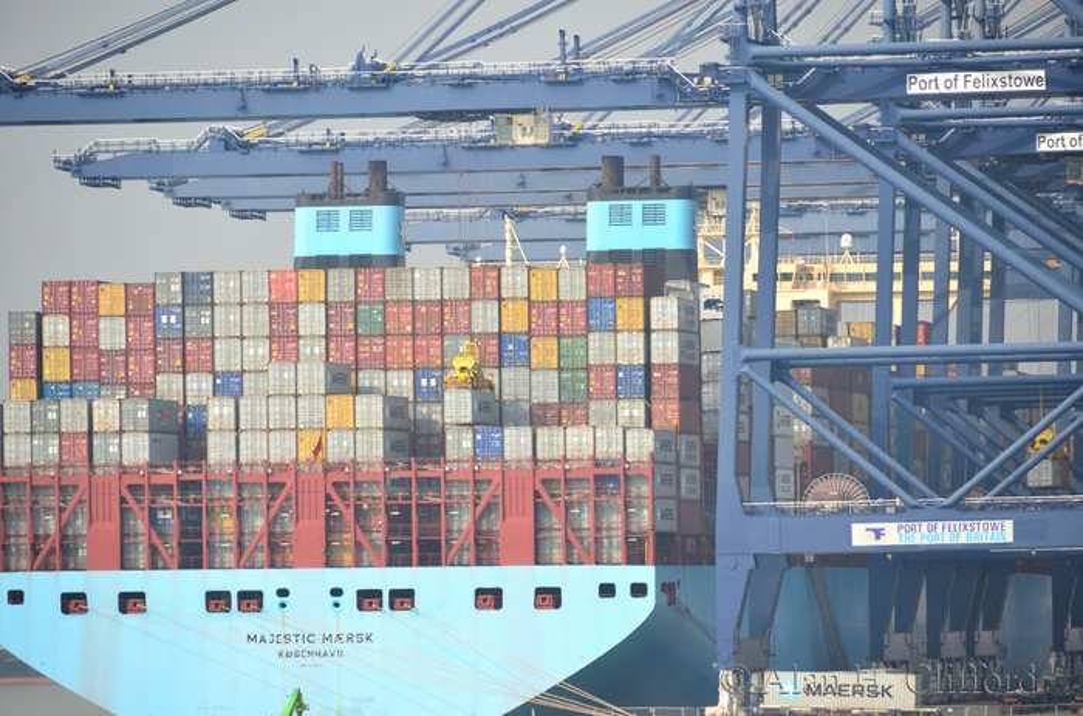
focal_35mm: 300
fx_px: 9003
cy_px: 358
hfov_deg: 6.9
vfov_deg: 4.6
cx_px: 542
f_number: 5.6
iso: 100
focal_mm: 200
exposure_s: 1/400
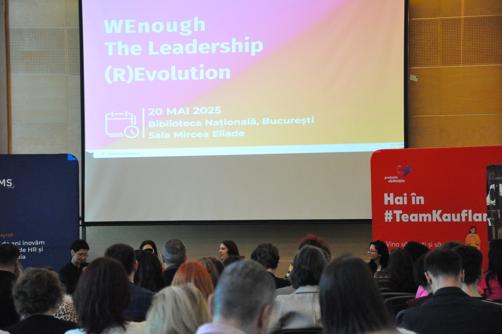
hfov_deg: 17.1
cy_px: 167
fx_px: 1671
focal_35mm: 120
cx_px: 251
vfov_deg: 11.4
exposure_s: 1/60
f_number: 5.3
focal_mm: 80
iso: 4000
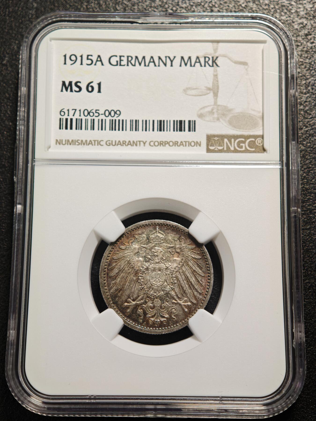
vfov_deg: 32.2
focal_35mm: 60
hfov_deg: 24.4
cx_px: 158
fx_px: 730
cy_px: 210
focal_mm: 9
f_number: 2
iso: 500
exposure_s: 1/107
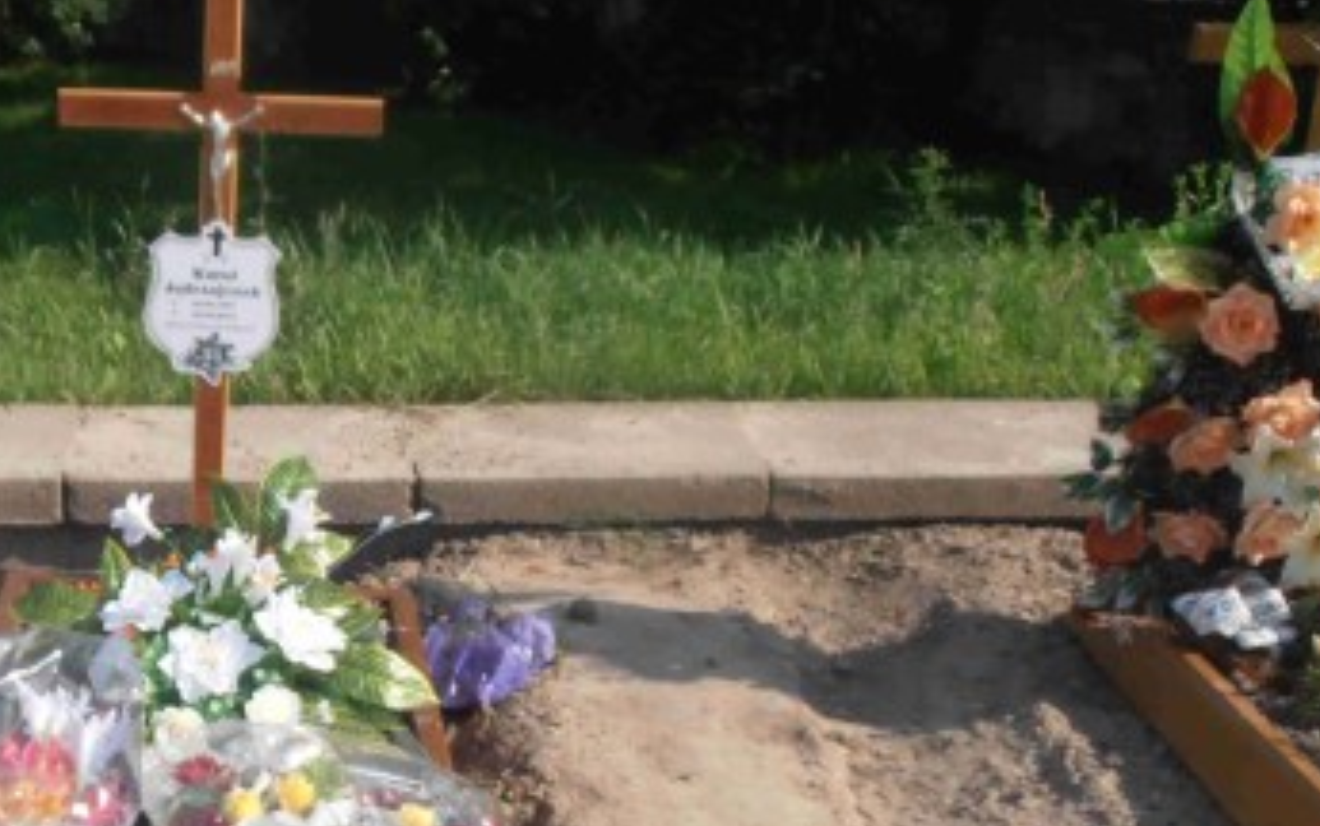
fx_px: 2124
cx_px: 218
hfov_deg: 33.3
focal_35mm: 59
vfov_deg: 21.8
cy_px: 608
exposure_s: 1/1000
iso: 80
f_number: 3.5
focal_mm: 5.25
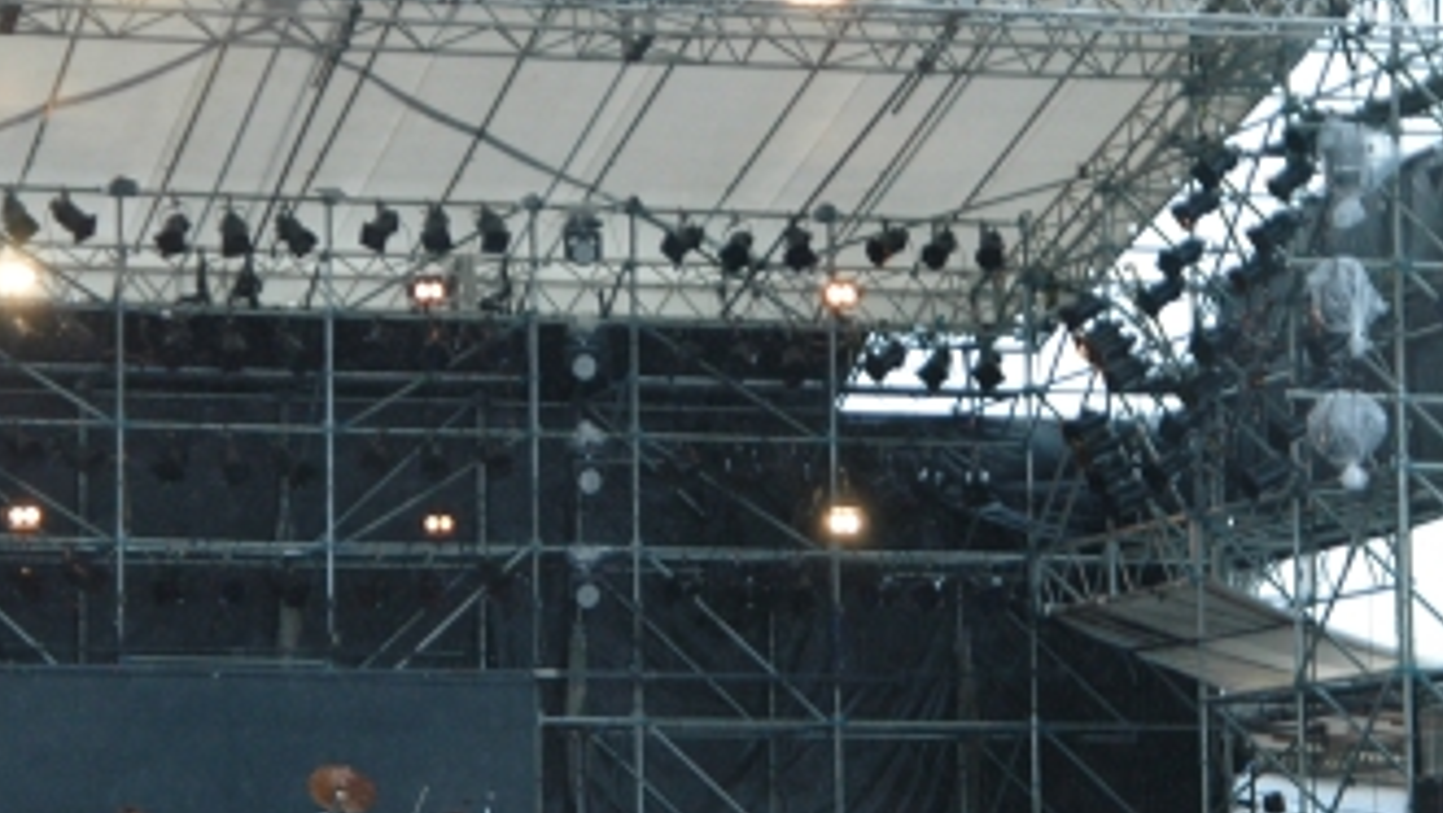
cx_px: 407
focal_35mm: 126
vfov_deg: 9.6
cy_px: 498
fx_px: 4823
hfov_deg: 16.9
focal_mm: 50
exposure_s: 1/1000
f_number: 3.2
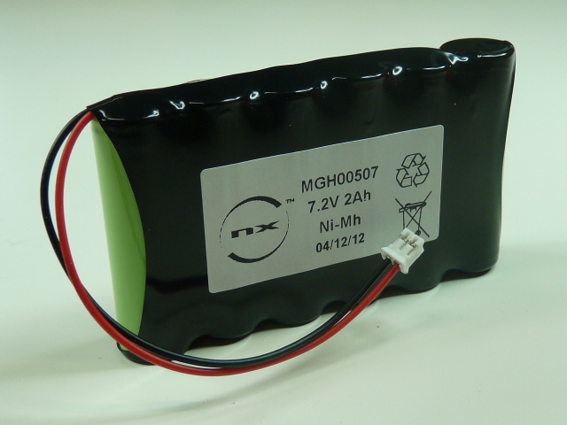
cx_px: 284
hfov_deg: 37.5
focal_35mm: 51
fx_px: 835
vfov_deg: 28.6
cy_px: 212
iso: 100
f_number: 2.8
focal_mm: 5.1
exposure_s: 1/40
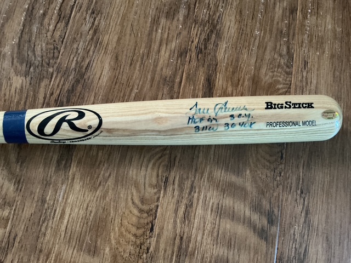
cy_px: 132
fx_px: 294
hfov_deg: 61.7
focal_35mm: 29
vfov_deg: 48.2
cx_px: 176
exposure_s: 1/24
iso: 500
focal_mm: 3
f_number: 1.8
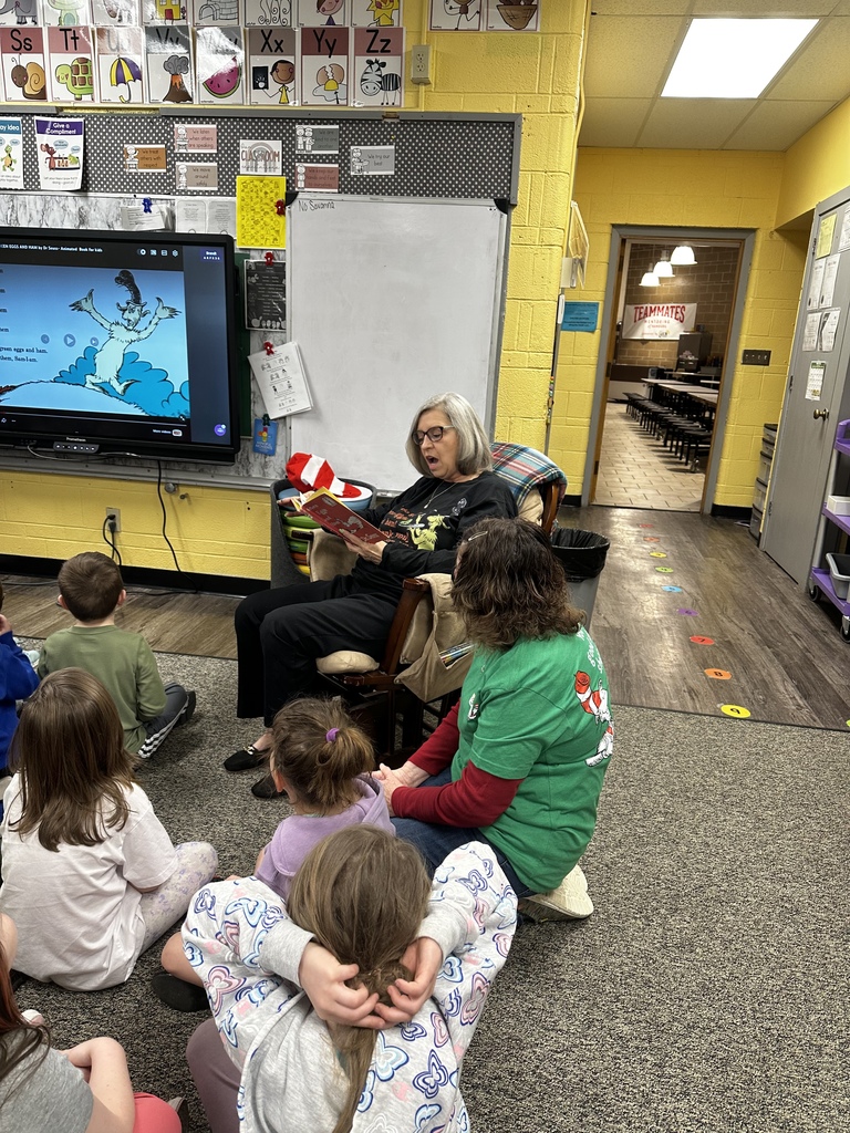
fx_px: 786
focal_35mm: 24
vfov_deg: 71.6
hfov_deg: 56.8
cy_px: 566
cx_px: 425
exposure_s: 1/60
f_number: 1.78
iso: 125
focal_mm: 6.86
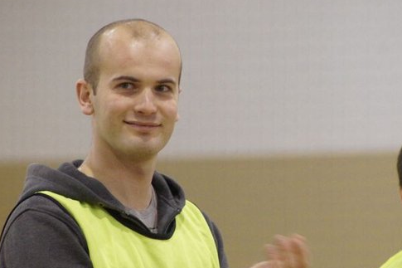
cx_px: 235
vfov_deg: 3.0
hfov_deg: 4.5
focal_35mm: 462
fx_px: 5157
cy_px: 174
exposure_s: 1/125
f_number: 5.6
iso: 6400
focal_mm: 230
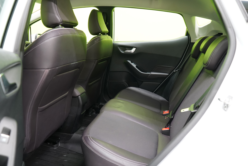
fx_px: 200
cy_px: 83
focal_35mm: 29
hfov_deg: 63.7
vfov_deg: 45.0
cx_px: 124
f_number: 5
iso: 2500
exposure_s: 1/20
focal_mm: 29
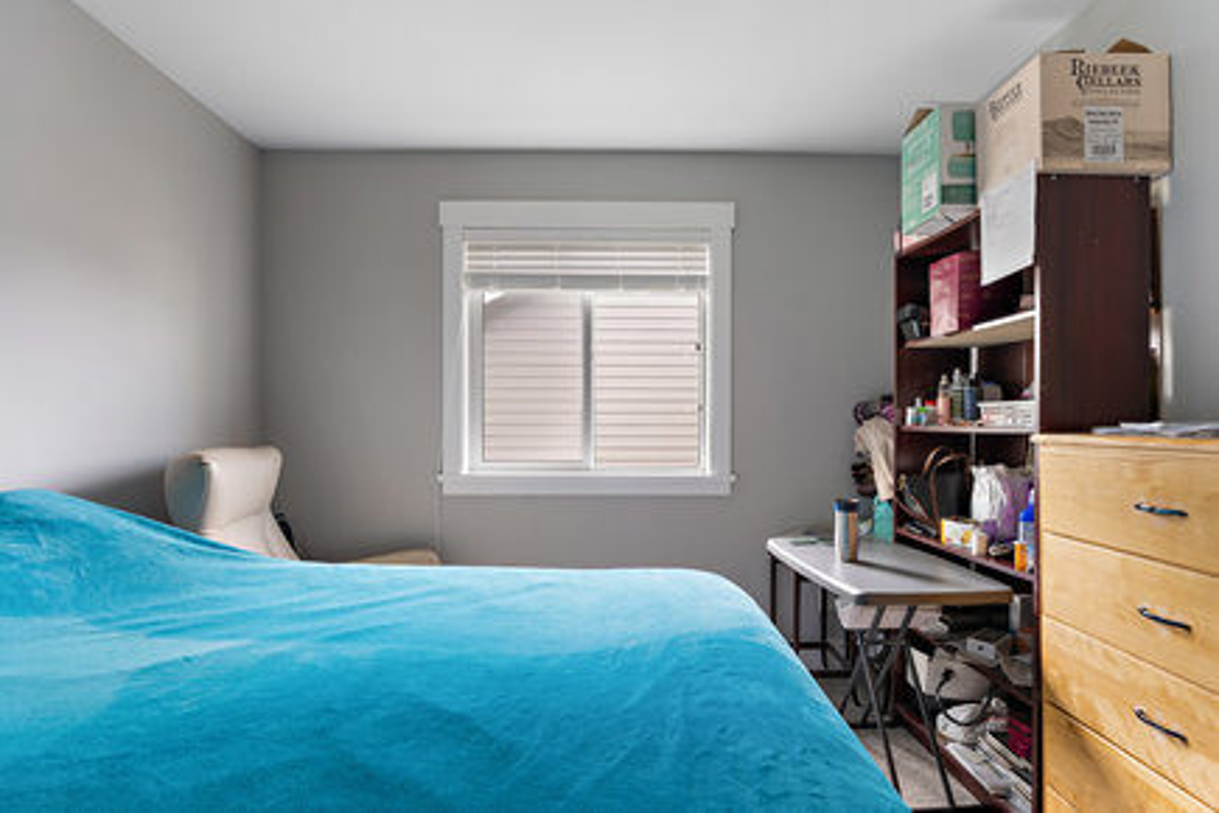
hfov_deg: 96.7
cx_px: 610
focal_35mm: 16
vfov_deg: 73.7
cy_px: 406
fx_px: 542
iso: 400
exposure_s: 1/1.67
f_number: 7.1
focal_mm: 16
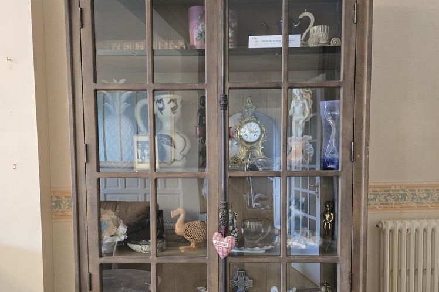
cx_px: 220
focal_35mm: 32
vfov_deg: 40.7
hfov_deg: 58.7
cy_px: 191
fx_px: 390
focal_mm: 6.3
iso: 500
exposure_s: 1/60
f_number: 1.7
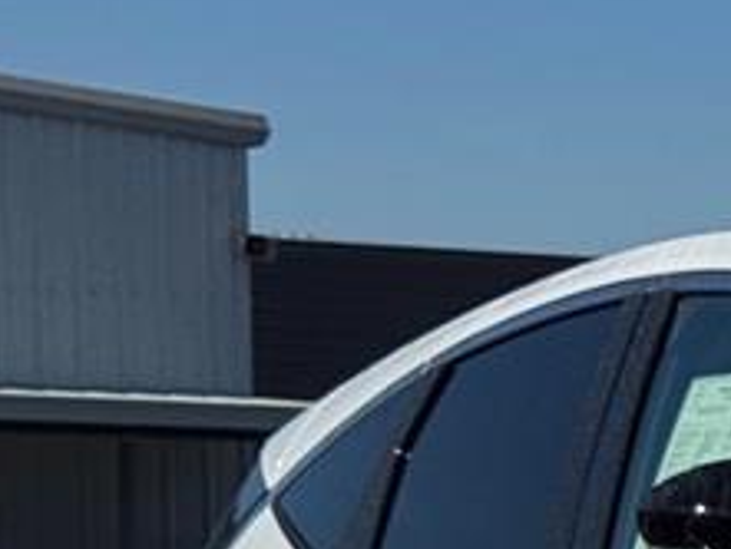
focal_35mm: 222
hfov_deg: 8.3
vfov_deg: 6.6
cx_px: 1604
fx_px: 4691
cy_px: 979
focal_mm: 6.76
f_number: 1.78
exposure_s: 1/15385
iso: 80
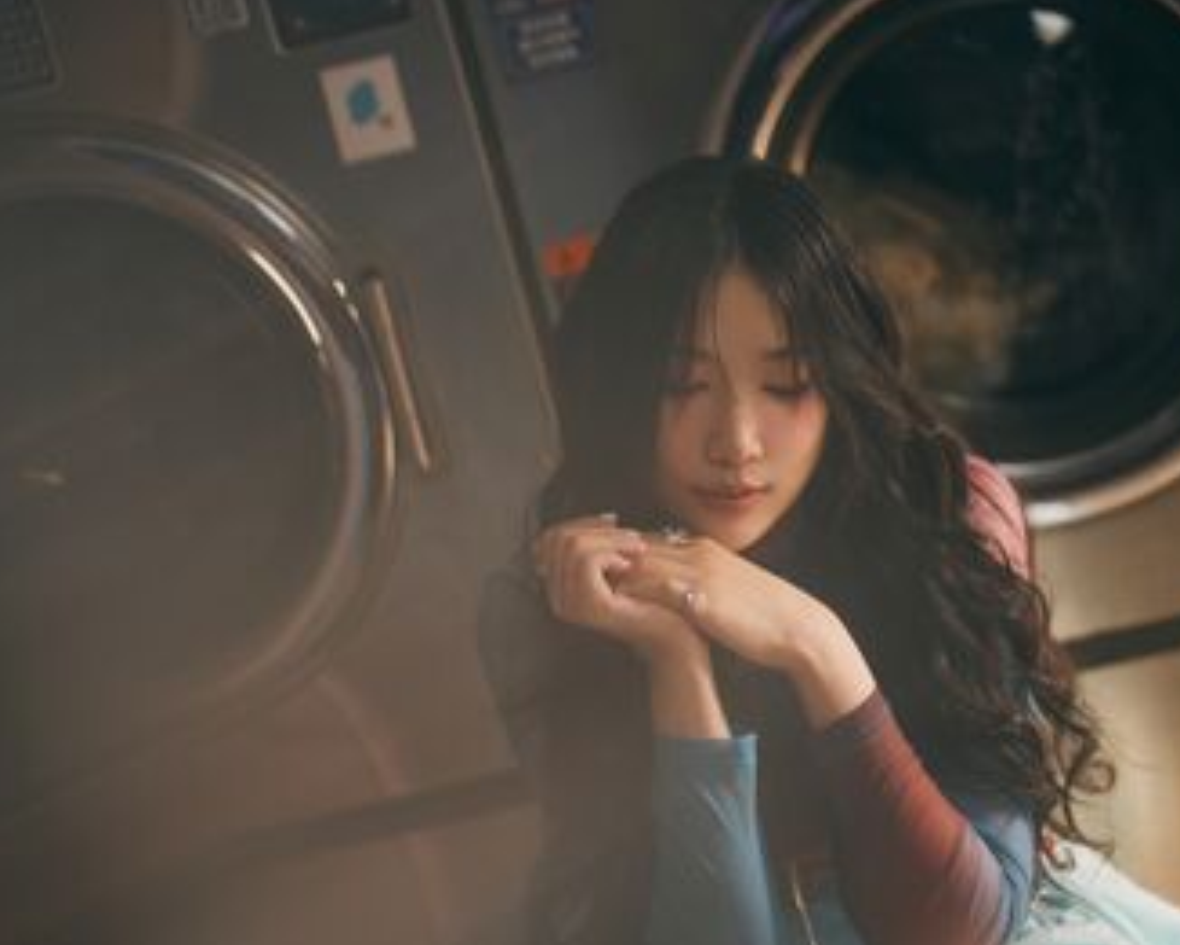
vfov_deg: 15.7
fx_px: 3424
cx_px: 623
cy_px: 469
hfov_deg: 19.6
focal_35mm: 98
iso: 400
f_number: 1.8
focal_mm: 85
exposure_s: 1/250
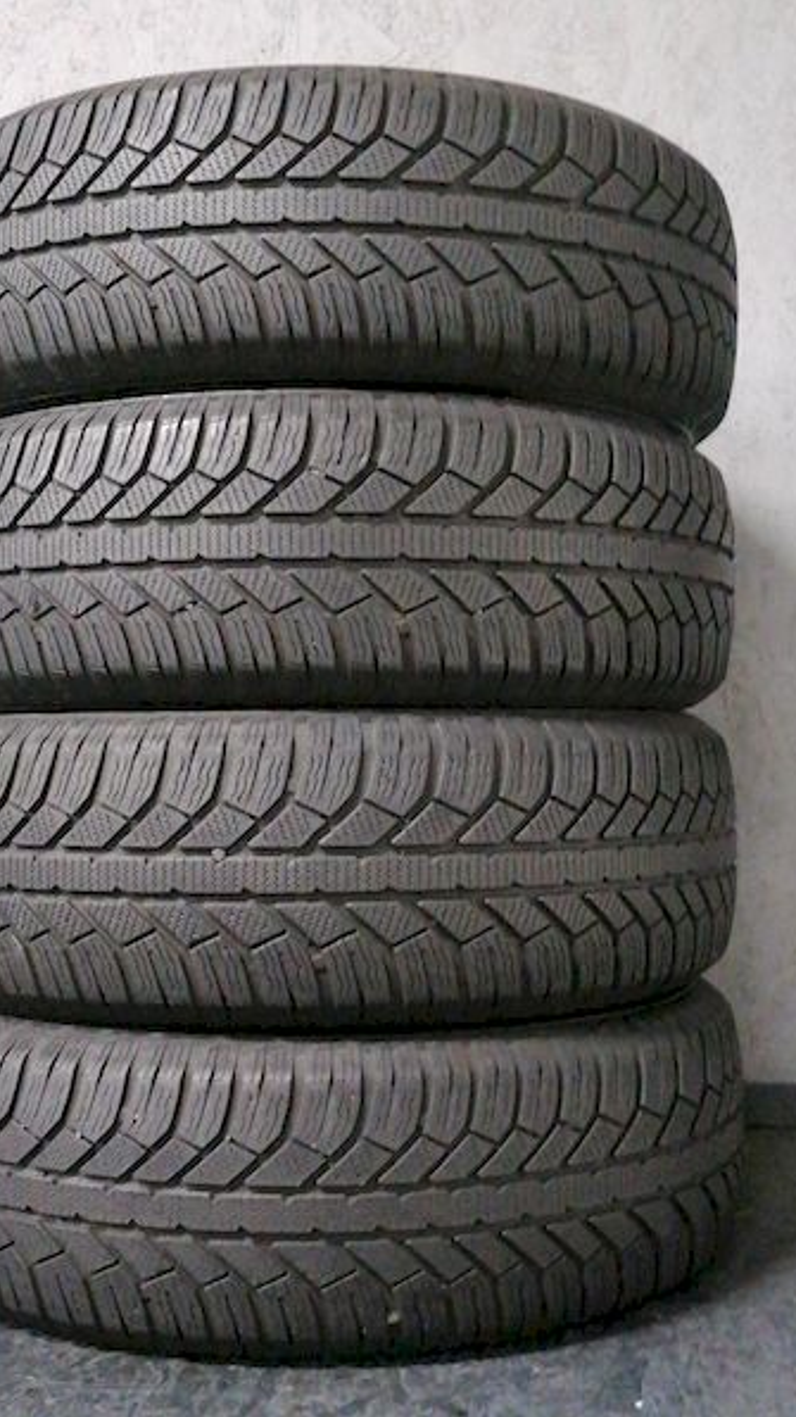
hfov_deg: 26.5
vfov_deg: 45.5
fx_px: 1689
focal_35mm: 45
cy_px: 708
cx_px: 321
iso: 1250
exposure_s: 1/25
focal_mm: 5.4
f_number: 1.8
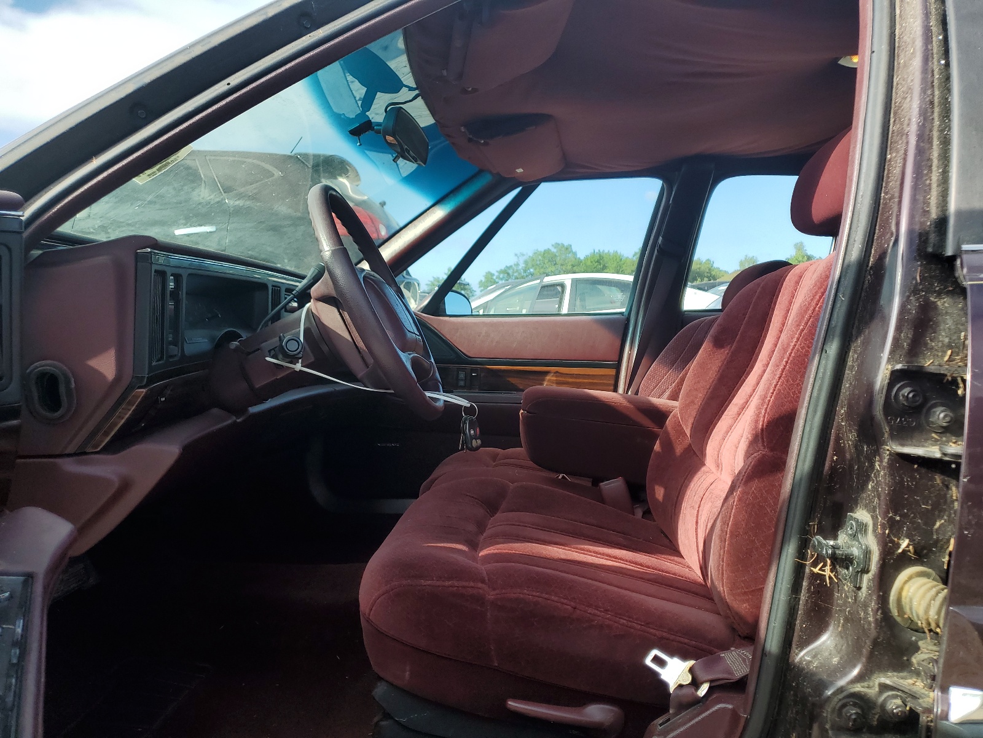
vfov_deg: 53.1
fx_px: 738
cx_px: 492
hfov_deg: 67.3
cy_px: 369
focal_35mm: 26
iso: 50
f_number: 1.5
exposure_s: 1/1111
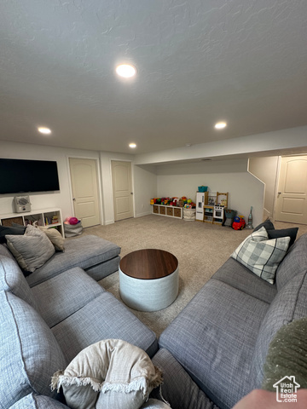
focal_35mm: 14
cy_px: 204
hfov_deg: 85.7
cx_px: 154
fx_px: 166
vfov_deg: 102.1
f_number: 2.2
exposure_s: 1/60
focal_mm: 2.22
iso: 200
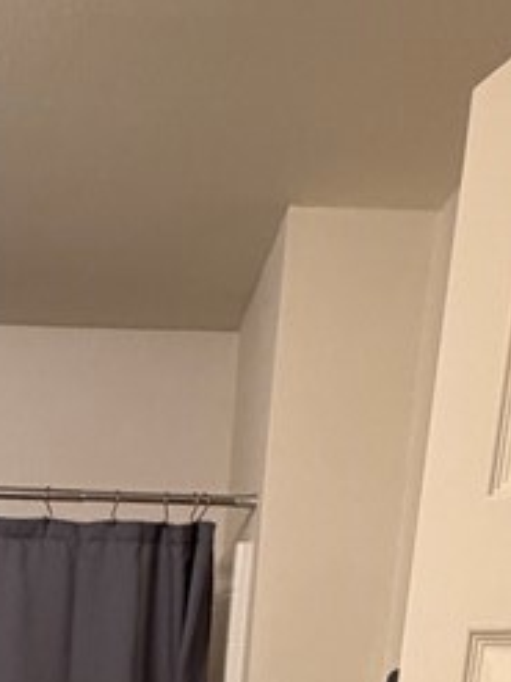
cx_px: 50
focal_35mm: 58
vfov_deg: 26.3
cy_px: 966
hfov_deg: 24.5
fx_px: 1143
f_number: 2.2
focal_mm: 2.22
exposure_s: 1/60
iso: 400
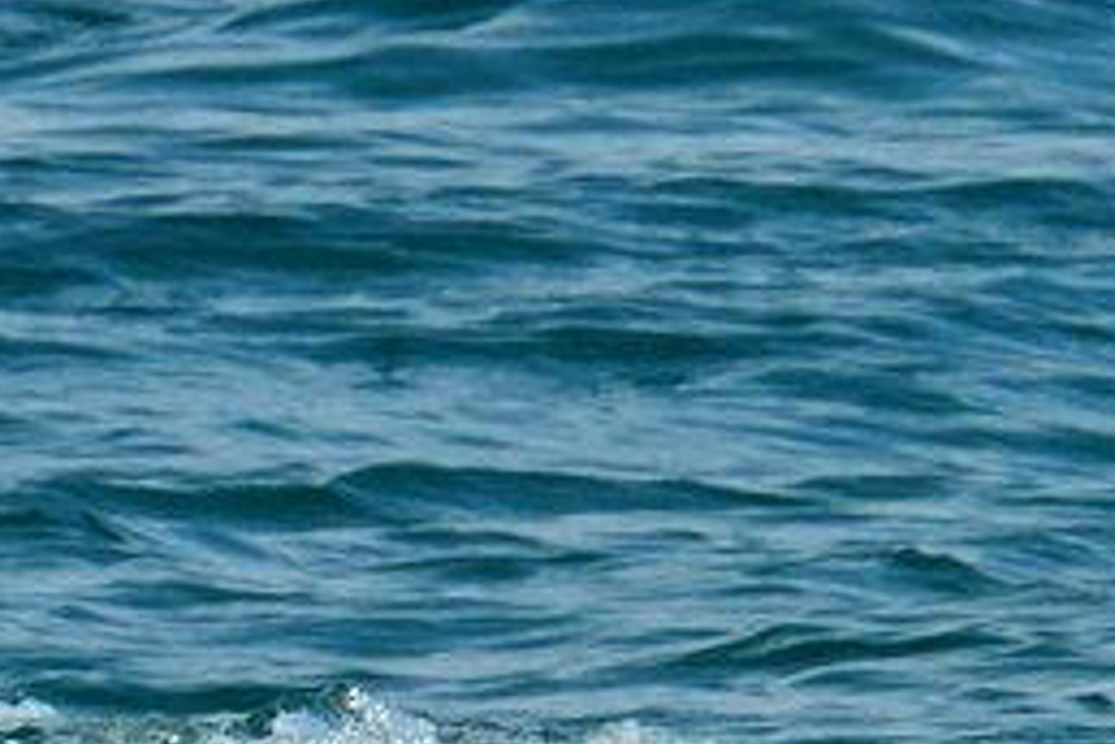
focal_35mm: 963
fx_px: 29824
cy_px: -95
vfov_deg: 1.4
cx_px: 2316
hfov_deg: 2.1
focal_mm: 155
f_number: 11
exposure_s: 1/500
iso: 800
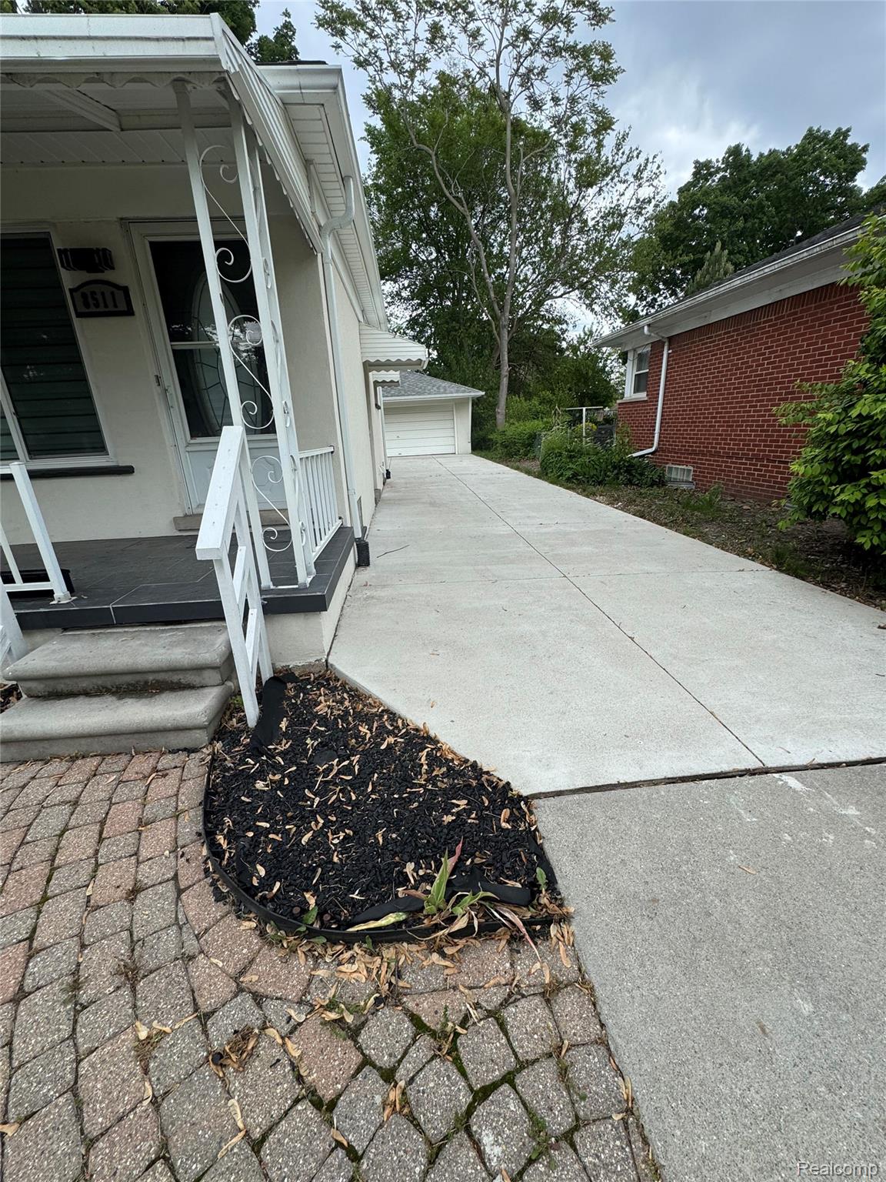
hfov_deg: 85.7
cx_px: 443
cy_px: 591
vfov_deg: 102.1
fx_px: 478
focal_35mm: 14
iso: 40
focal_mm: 2.22
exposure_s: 1/453
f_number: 2.2
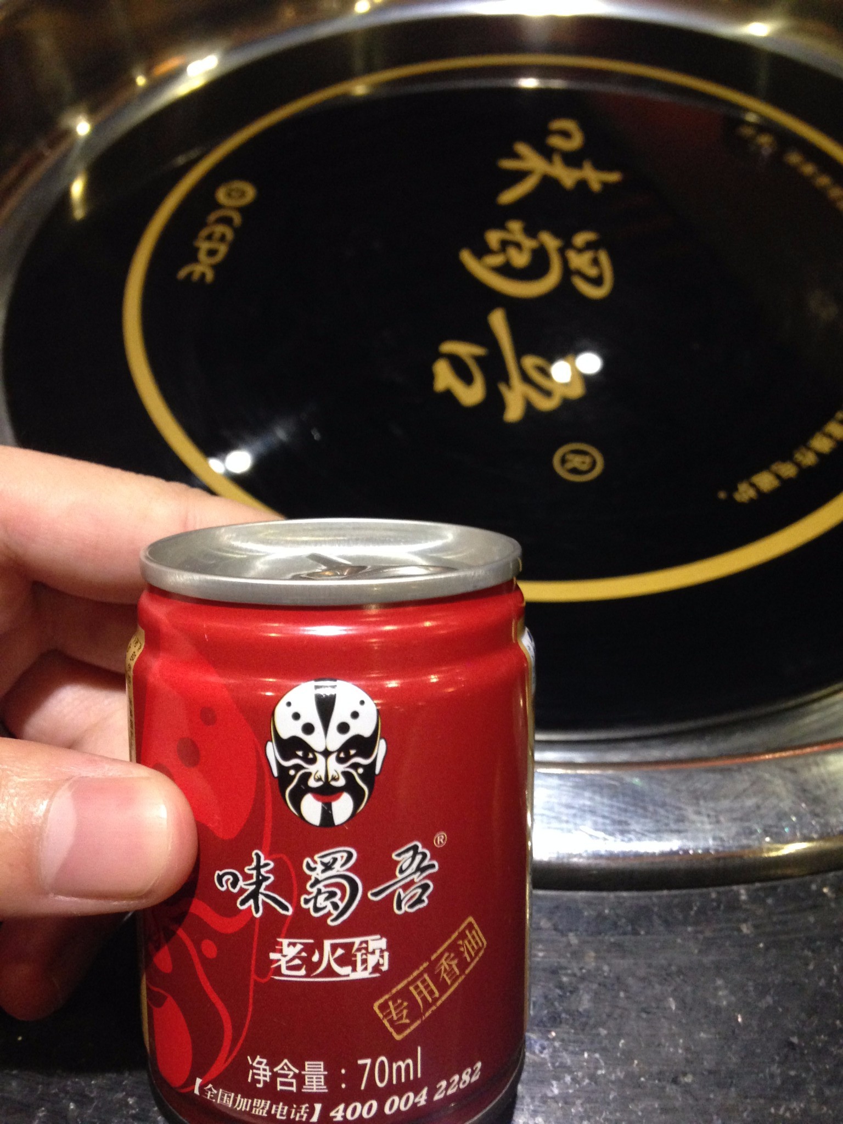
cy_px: 562
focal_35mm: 33
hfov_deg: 42.9
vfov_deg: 55.4
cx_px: 422
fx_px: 1072
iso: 320
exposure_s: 1/20
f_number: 2.4
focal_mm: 4.12
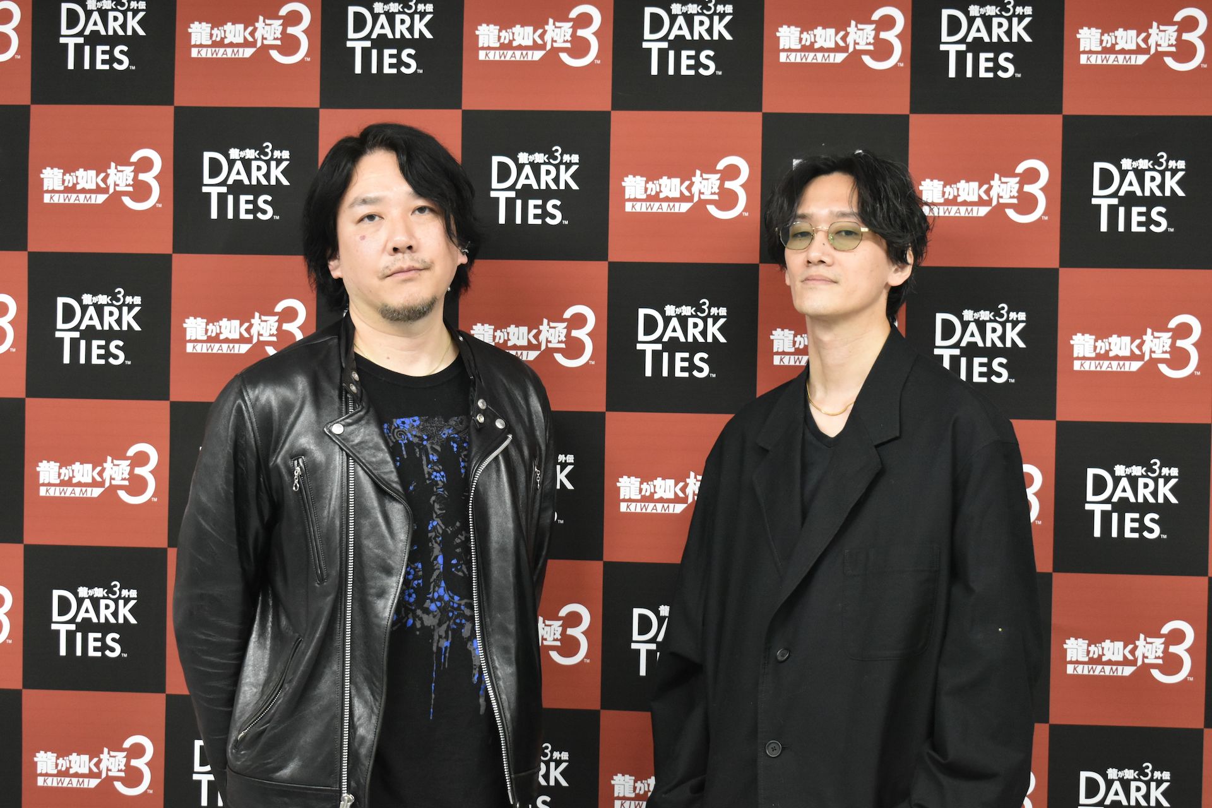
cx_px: 606
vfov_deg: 21.6
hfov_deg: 31.9
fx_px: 2121
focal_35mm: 63
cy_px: 404
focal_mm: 42
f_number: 5
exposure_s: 1/60
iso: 2000
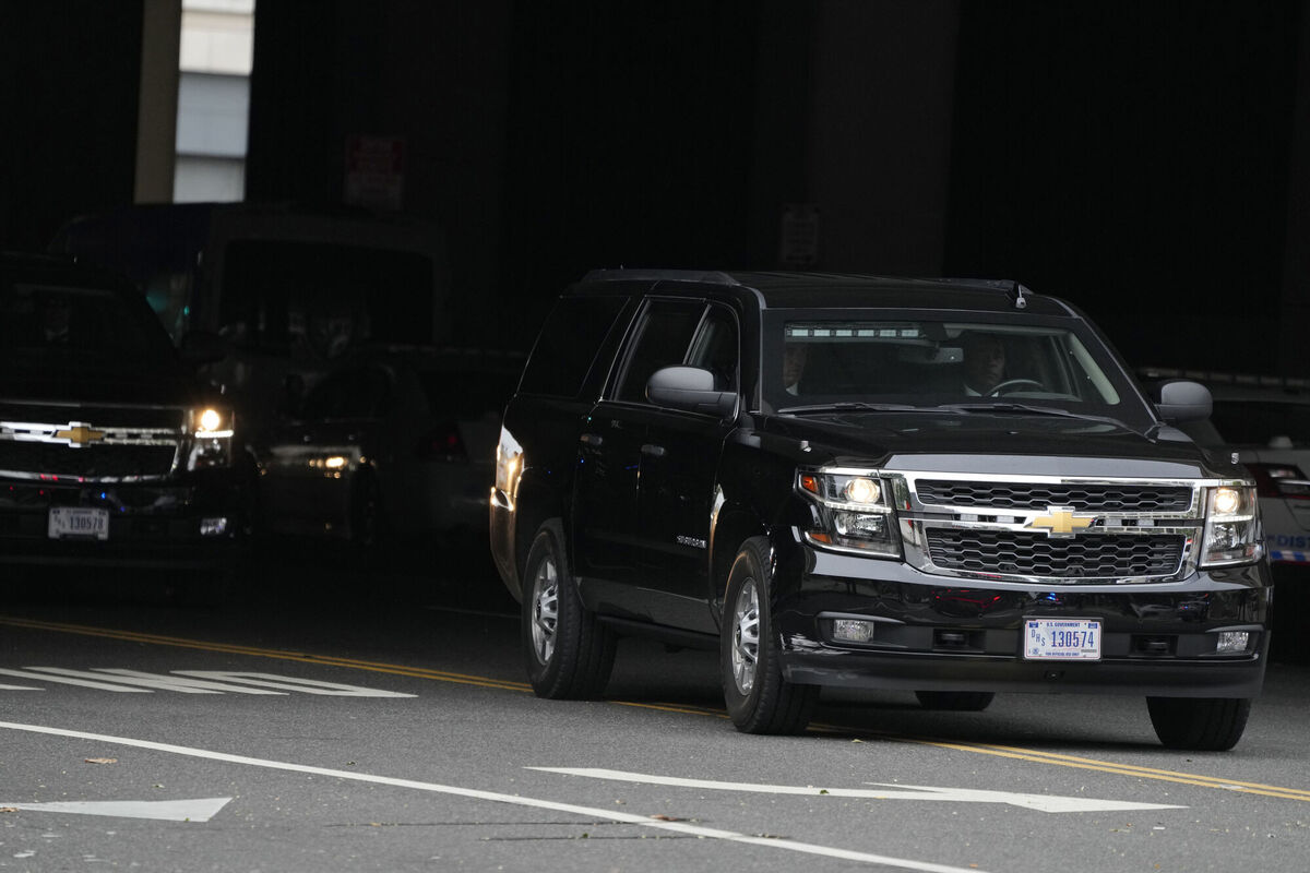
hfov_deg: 6.9
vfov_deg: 4.6
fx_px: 10807
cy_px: 436
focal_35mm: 297
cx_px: 655
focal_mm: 297
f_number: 5.6
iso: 1600
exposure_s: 1/640
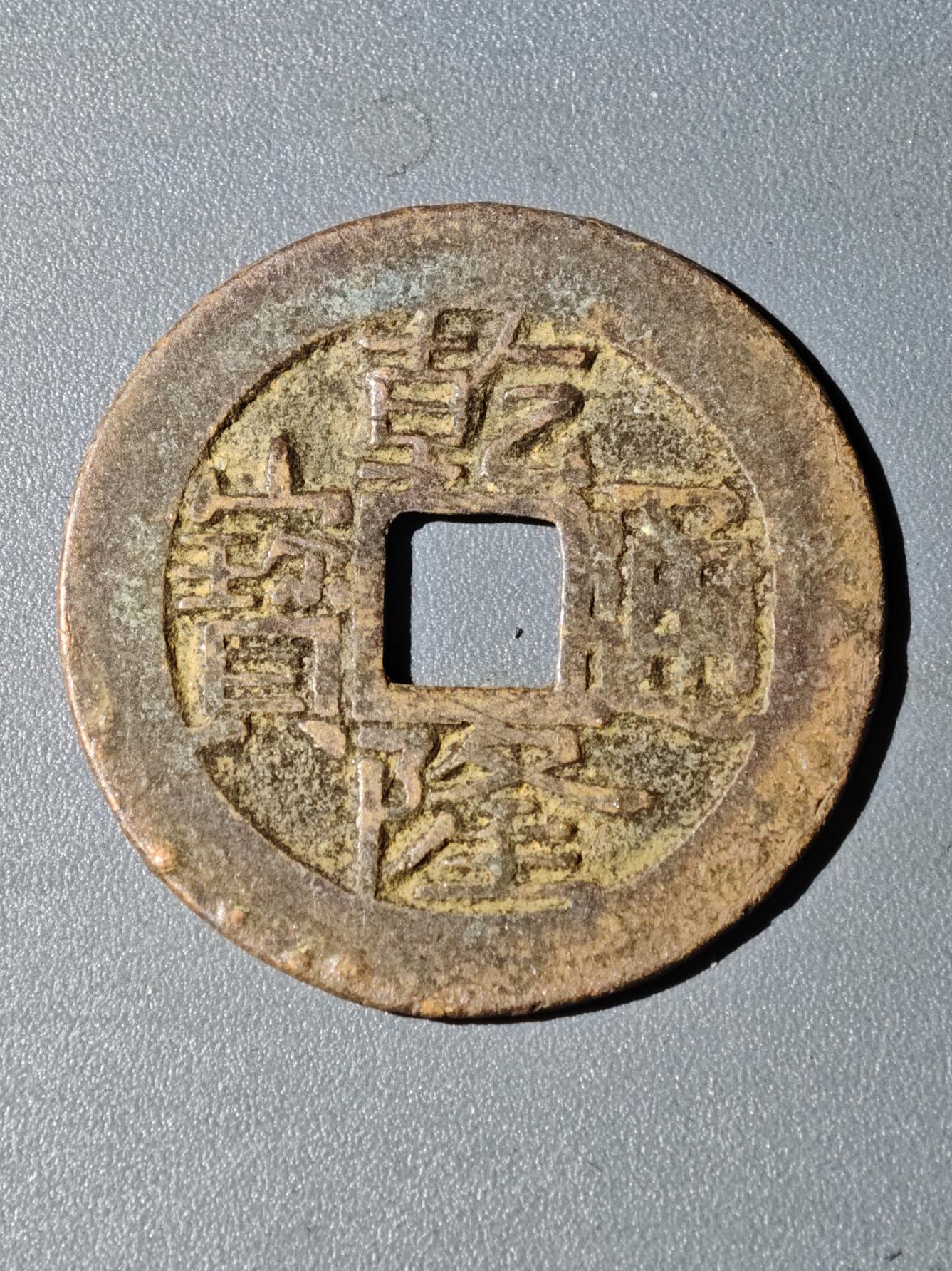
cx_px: 474
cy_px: 631
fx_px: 3851
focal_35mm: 105
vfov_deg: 18.7
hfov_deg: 14.1
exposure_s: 1/94.4
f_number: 2
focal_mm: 9
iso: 250
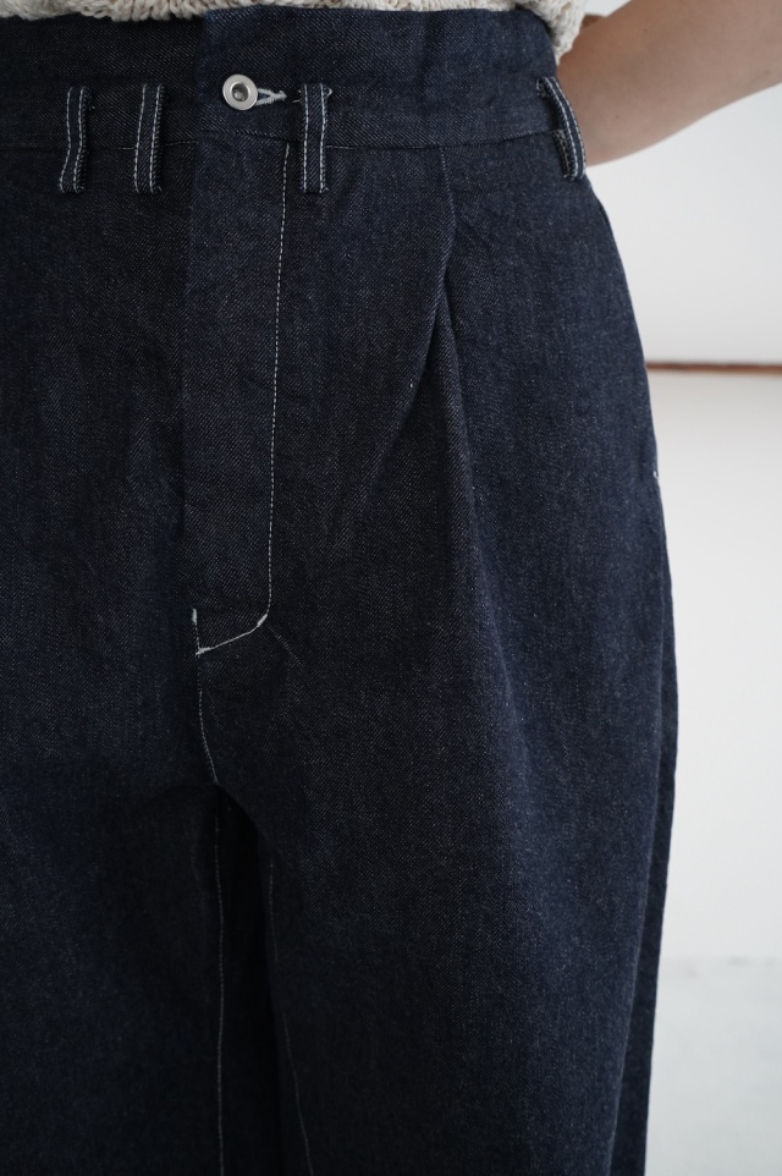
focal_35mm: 35
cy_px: 588
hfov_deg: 37.8
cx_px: 391
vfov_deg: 54.5
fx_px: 1142
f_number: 6.3
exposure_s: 1/60
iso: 2500
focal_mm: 35
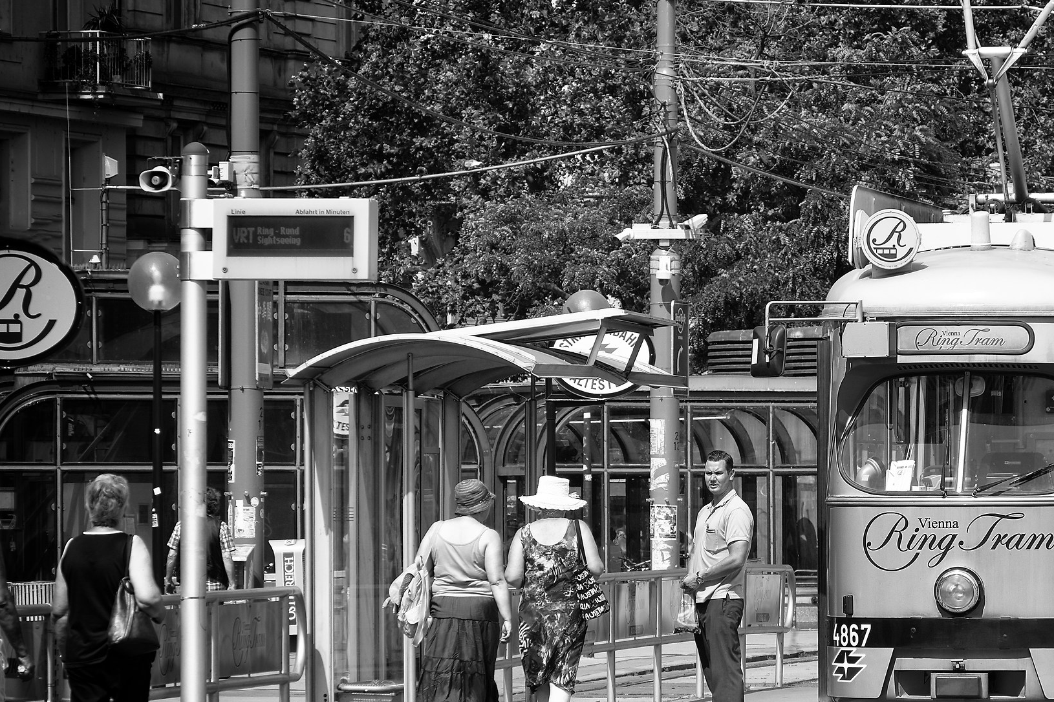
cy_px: 463
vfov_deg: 5.1
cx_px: 775
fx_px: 7932
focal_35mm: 271
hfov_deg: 7.6
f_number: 8
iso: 200
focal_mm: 122.6
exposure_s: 1/320
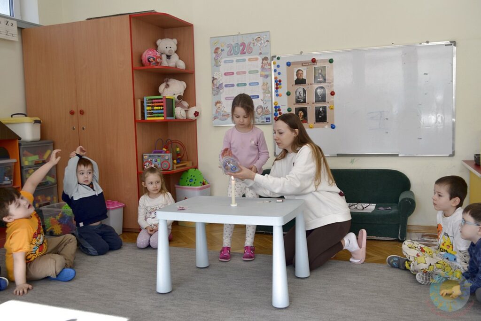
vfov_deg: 40.0
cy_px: 160
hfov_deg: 57.2
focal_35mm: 33
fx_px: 441
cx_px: 240
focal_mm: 22
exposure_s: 1/100
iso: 400
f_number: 5
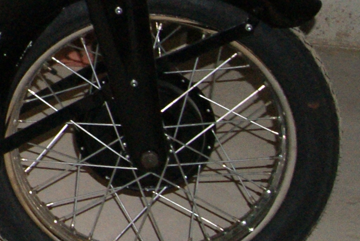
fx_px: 1612
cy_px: -129
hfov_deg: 10.8
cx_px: -504
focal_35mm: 161
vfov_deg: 8.4
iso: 400
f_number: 8
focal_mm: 20
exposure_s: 1/60
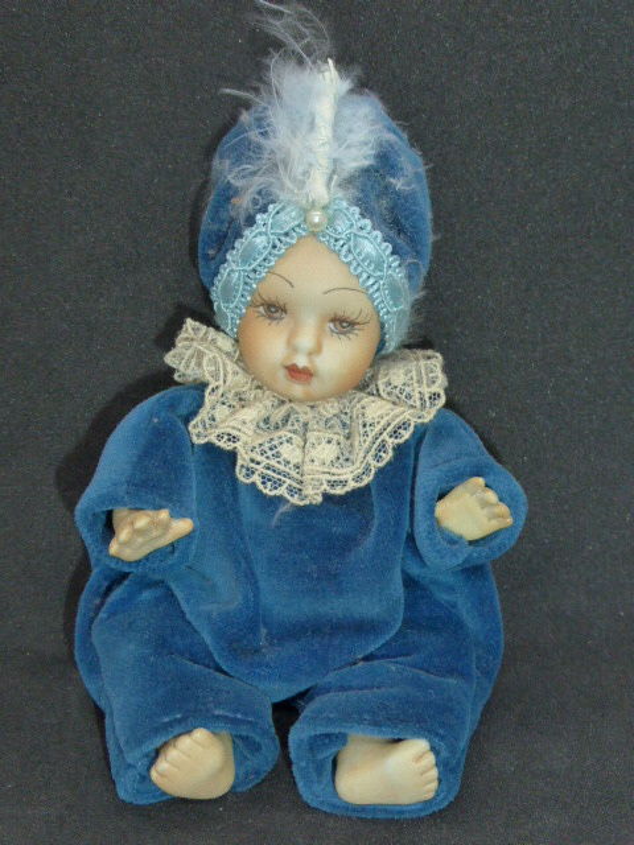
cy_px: 422
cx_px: 317
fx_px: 1294
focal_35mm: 53
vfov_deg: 36.2
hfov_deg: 27.5
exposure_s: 1/60
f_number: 4.4
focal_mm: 9
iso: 500
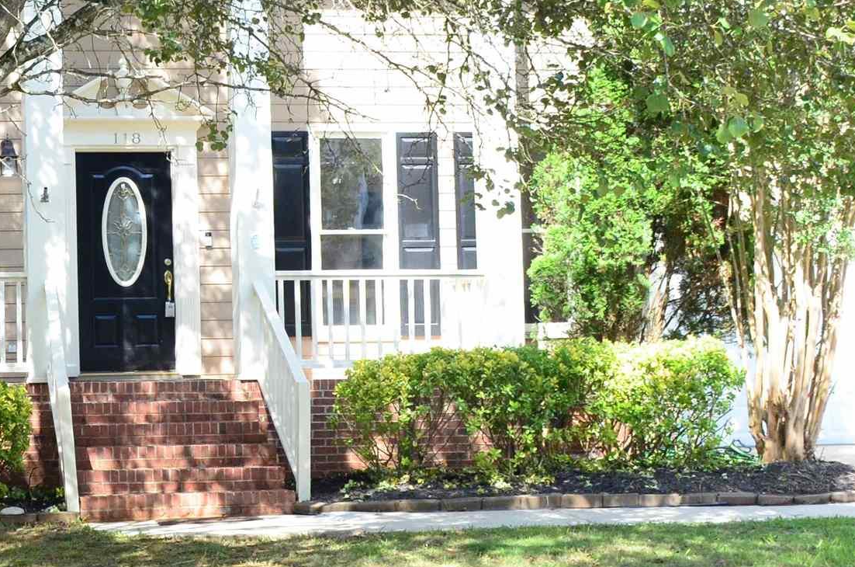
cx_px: 108
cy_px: 256
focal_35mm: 92
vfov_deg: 14.8
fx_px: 2181
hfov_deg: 21.7
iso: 1000
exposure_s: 1/1000
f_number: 5
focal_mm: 22
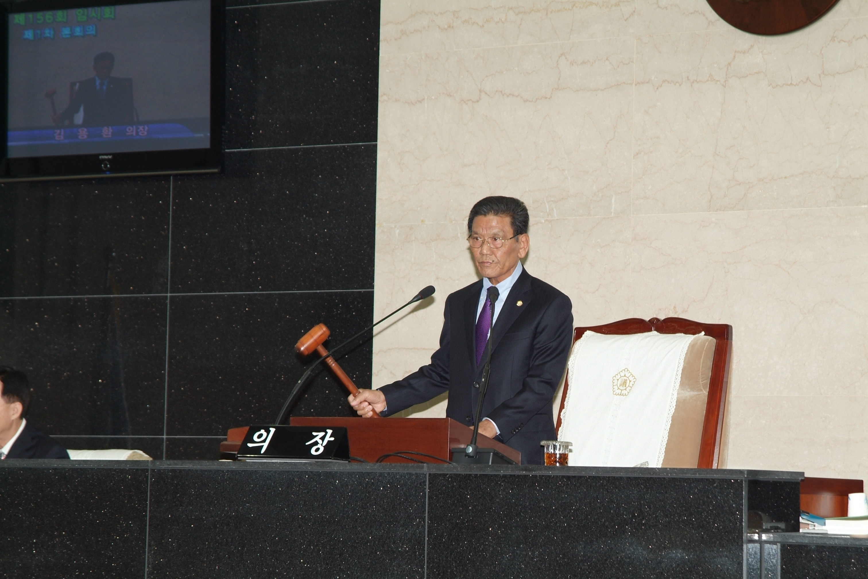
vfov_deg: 10.7
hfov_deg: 16.0
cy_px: 290
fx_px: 3086
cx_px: 434
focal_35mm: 128
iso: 400
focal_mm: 85
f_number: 5.6
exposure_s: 1/60
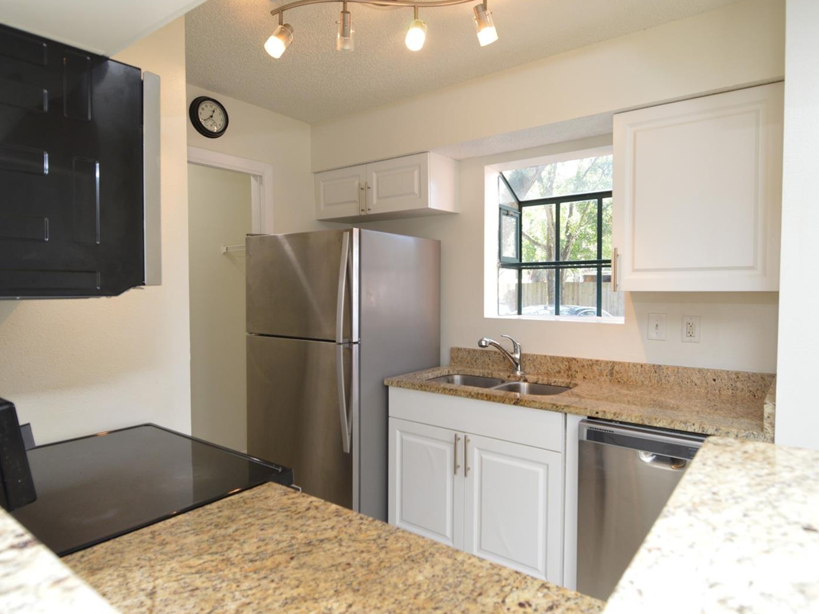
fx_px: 473
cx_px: 415
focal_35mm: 20
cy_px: 311
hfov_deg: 81.7
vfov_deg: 66.0
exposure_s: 1/60
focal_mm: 12
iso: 450
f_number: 4
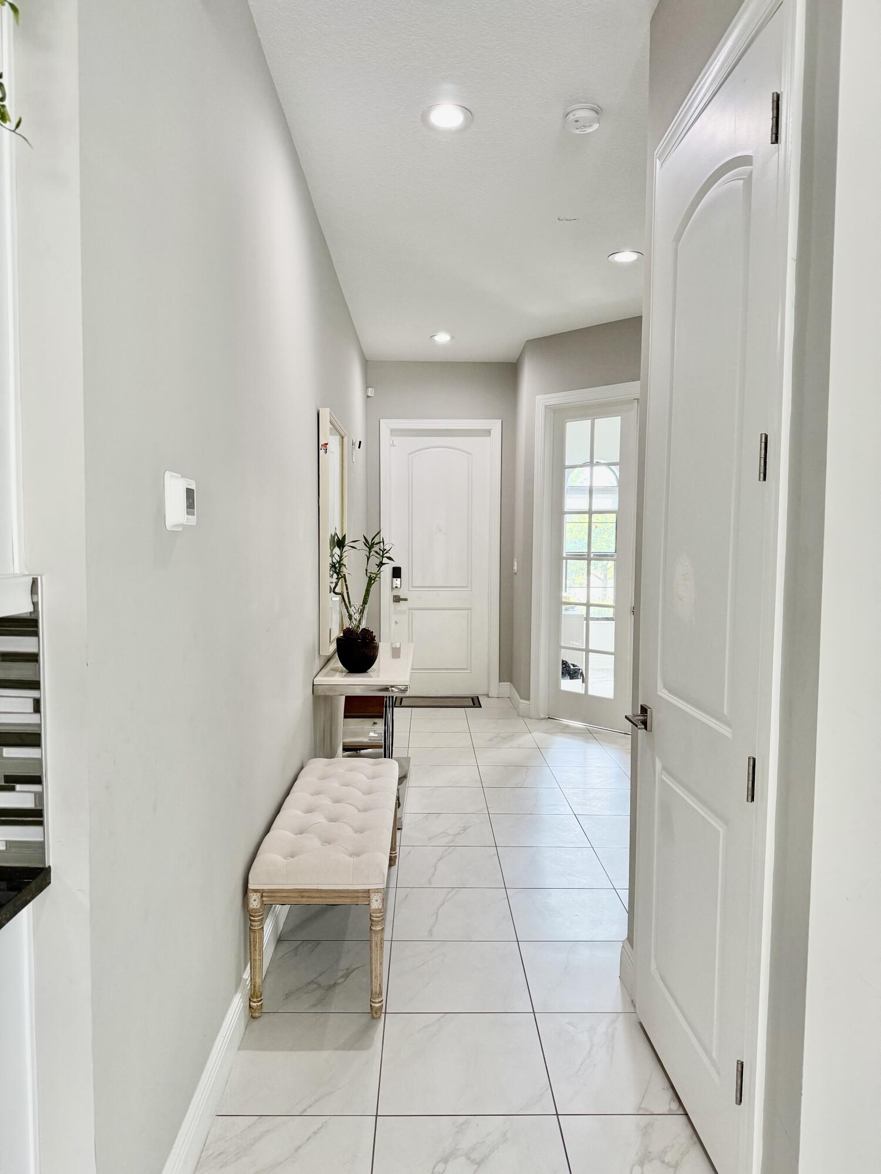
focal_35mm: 24
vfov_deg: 71.6
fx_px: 814
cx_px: 440
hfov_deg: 56.8
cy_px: 587
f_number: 1.78
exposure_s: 1/176
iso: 200
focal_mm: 6.76
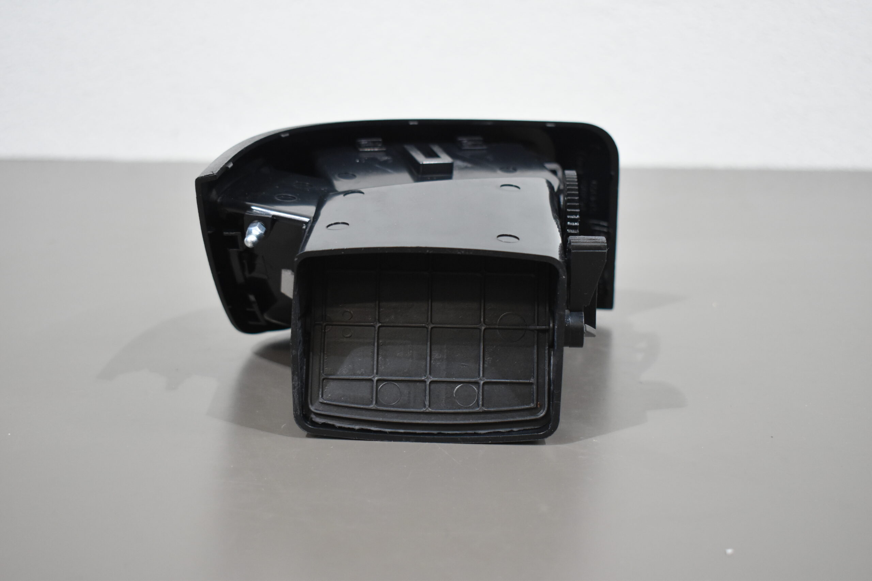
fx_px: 1235
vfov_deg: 26.5
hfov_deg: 38.9
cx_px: 436
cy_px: 290
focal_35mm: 51
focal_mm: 34
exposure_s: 1/125
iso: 1400
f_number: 4.5
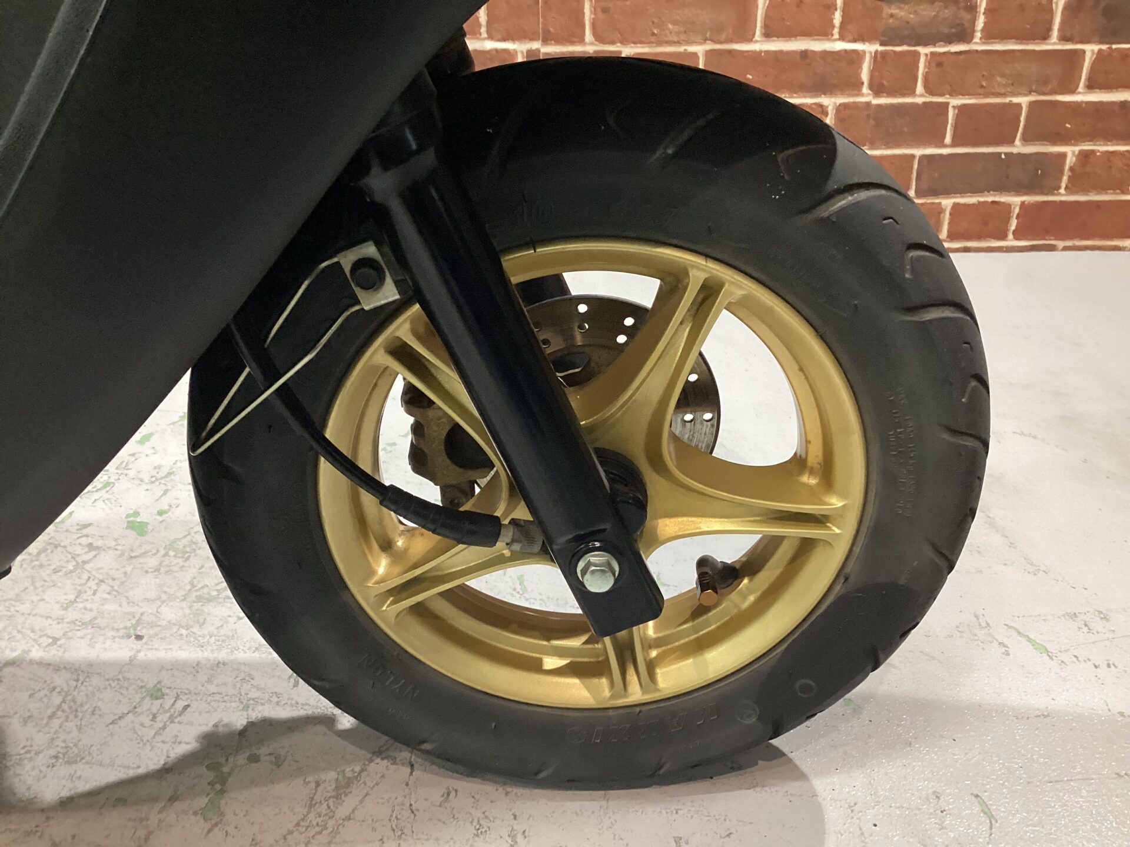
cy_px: 424
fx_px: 1012
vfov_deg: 45.4
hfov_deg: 58.4
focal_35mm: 31
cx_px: 565
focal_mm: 3.3
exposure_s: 1/60
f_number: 2.4
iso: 200
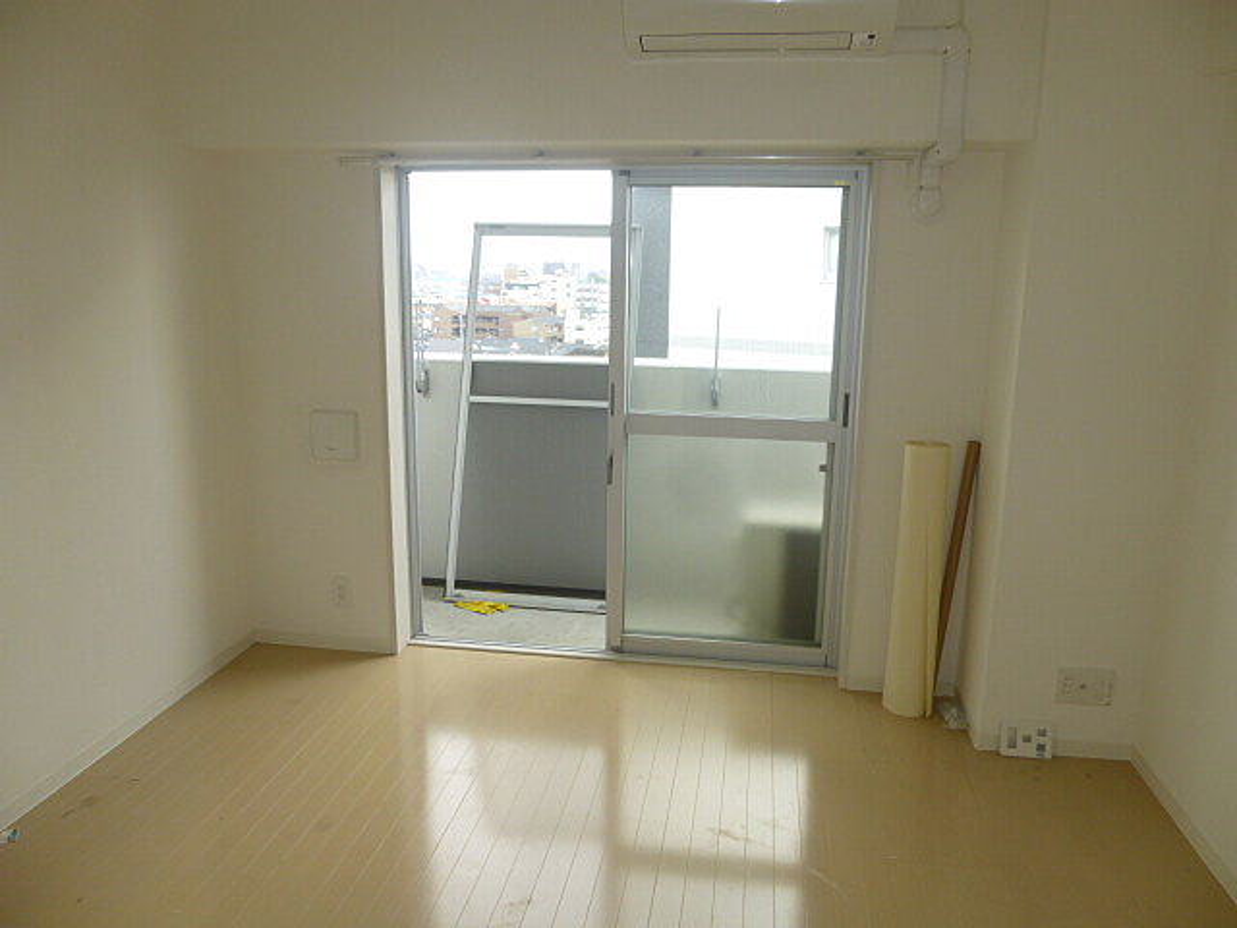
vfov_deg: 54.9
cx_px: 618
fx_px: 893
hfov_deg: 69.4
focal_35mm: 25
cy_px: 464
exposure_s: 1/160
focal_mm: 4.5
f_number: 3.1
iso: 100
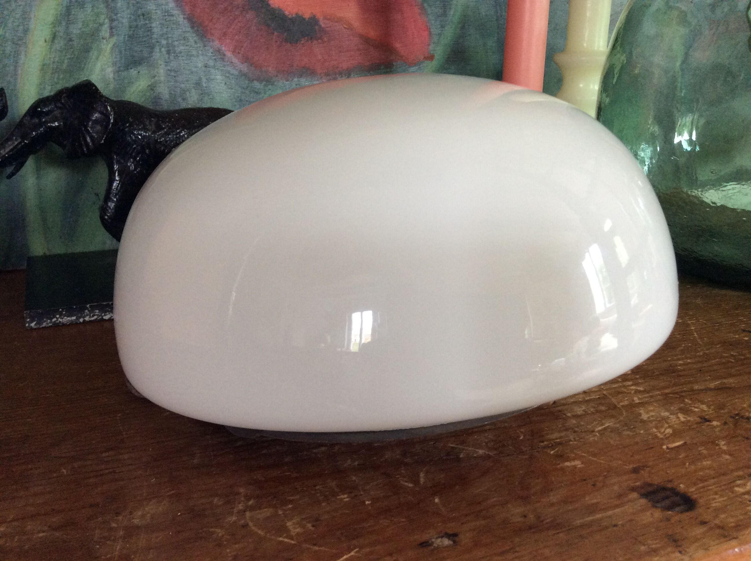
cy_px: 280
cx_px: 376
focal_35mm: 32
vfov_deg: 44.1
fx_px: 693
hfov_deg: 56.9
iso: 125
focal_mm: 3.3
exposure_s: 1/25
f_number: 2.4
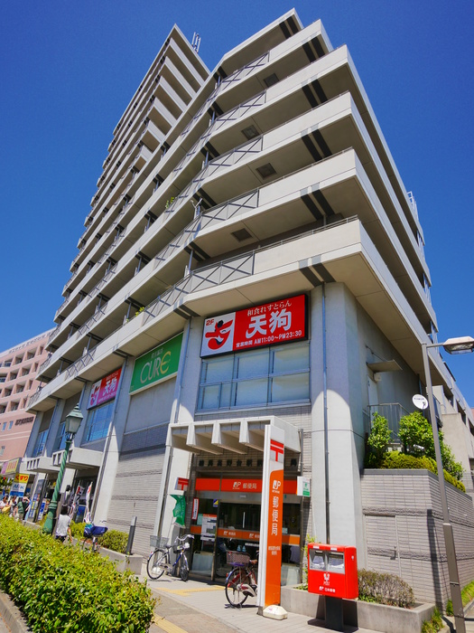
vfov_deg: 76.4
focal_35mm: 22
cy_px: 316
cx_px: 237
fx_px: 402
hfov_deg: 61.1
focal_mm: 11
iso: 640
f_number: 8
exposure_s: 1/400
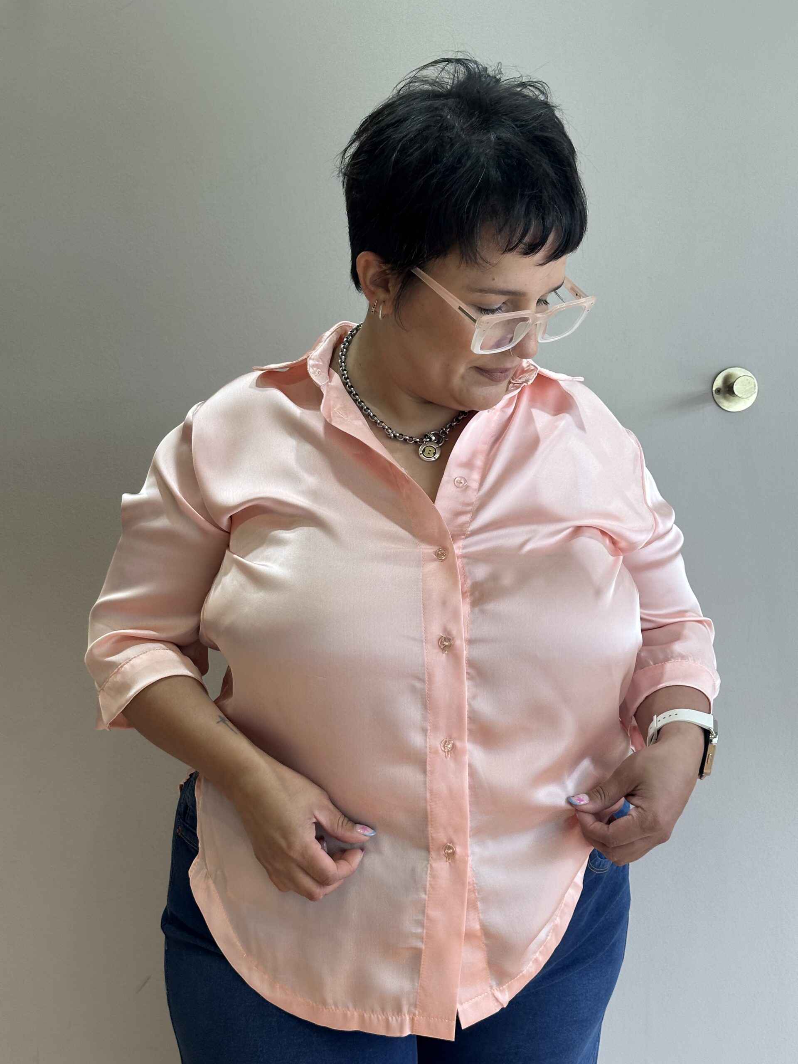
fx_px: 1475
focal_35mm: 48
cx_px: 399
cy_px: 532
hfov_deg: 30.3
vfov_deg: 39.7
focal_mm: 6.86
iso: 64
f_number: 1.78
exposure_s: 1/153
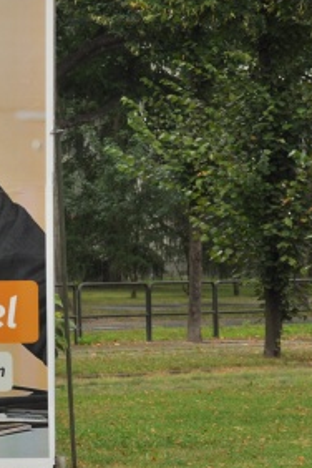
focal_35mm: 290
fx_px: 3771
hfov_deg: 4.7
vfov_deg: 7.1
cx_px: -145
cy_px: 223
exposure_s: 1/80
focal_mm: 85
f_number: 5.6
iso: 400
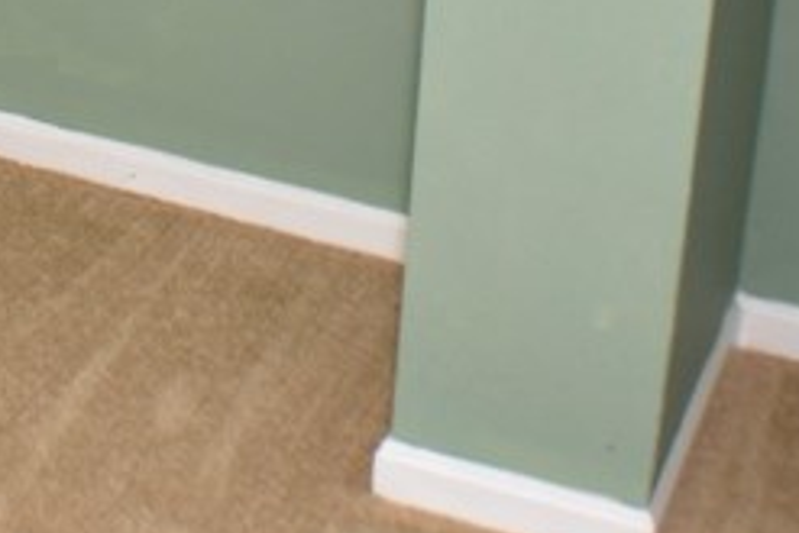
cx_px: 32
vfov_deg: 11.3
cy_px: -467
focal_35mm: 112
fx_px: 2487
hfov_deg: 17.9
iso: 100
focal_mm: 18
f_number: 4
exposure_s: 1/60
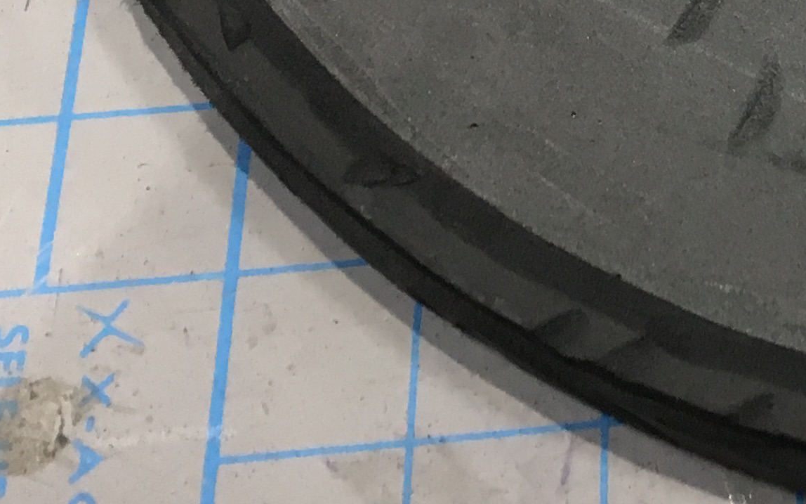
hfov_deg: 17.9
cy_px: -390
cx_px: 1088
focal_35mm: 108
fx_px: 2372
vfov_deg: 11.3
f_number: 2.2
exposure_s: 1/30
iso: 32
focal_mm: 4.15
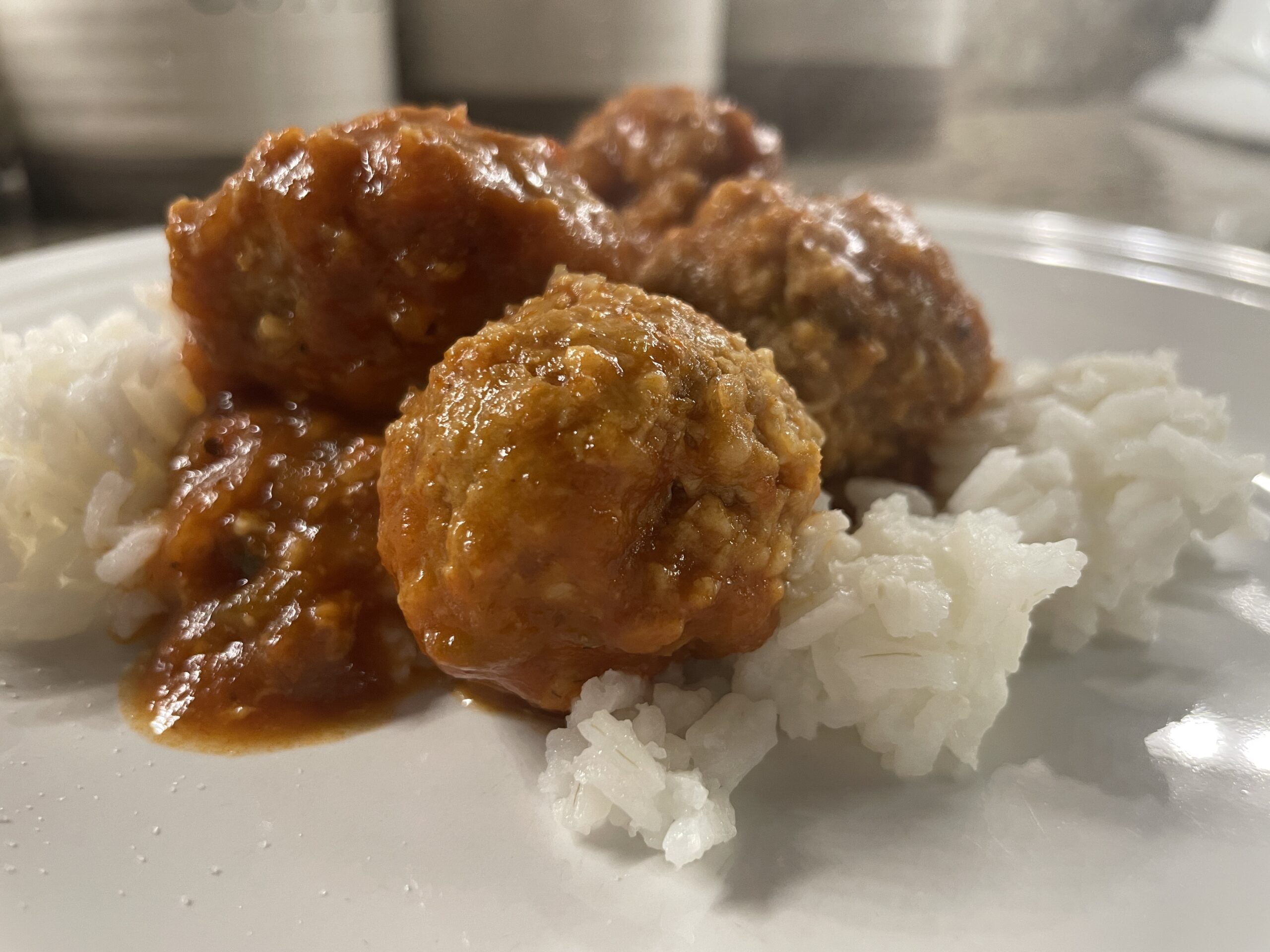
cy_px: 476
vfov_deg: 53.1
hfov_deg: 67.3
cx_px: 635
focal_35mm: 26
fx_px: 954
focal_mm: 4.2
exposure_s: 1/60
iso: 125
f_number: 1.6
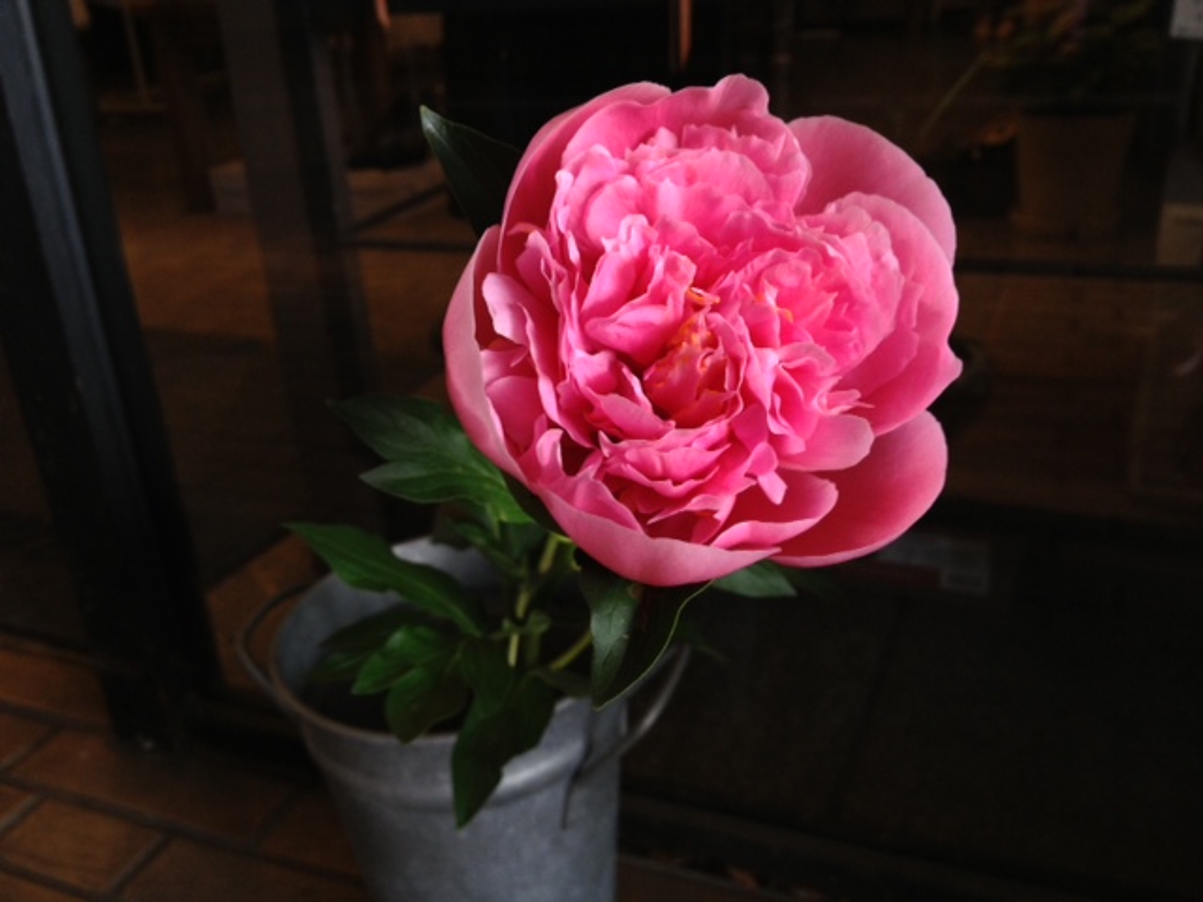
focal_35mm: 35
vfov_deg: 40.7
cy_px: 451
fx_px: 1216
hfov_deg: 52.6
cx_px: 602
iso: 64
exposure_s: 1/60
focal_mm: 4.28
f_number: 2.4
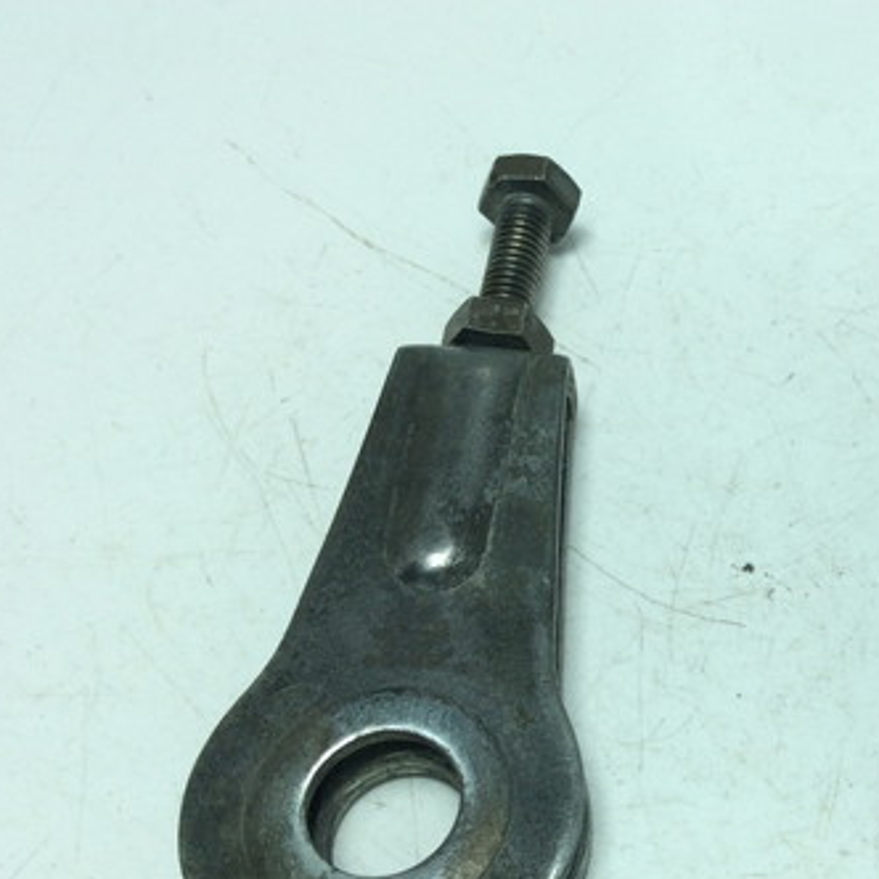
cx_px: 778
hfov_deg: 31.9
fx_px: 1465
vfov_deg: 33.1
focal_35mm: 51
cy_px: 588
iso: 32
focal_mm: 3.3
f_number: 2.4
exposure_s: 1/515
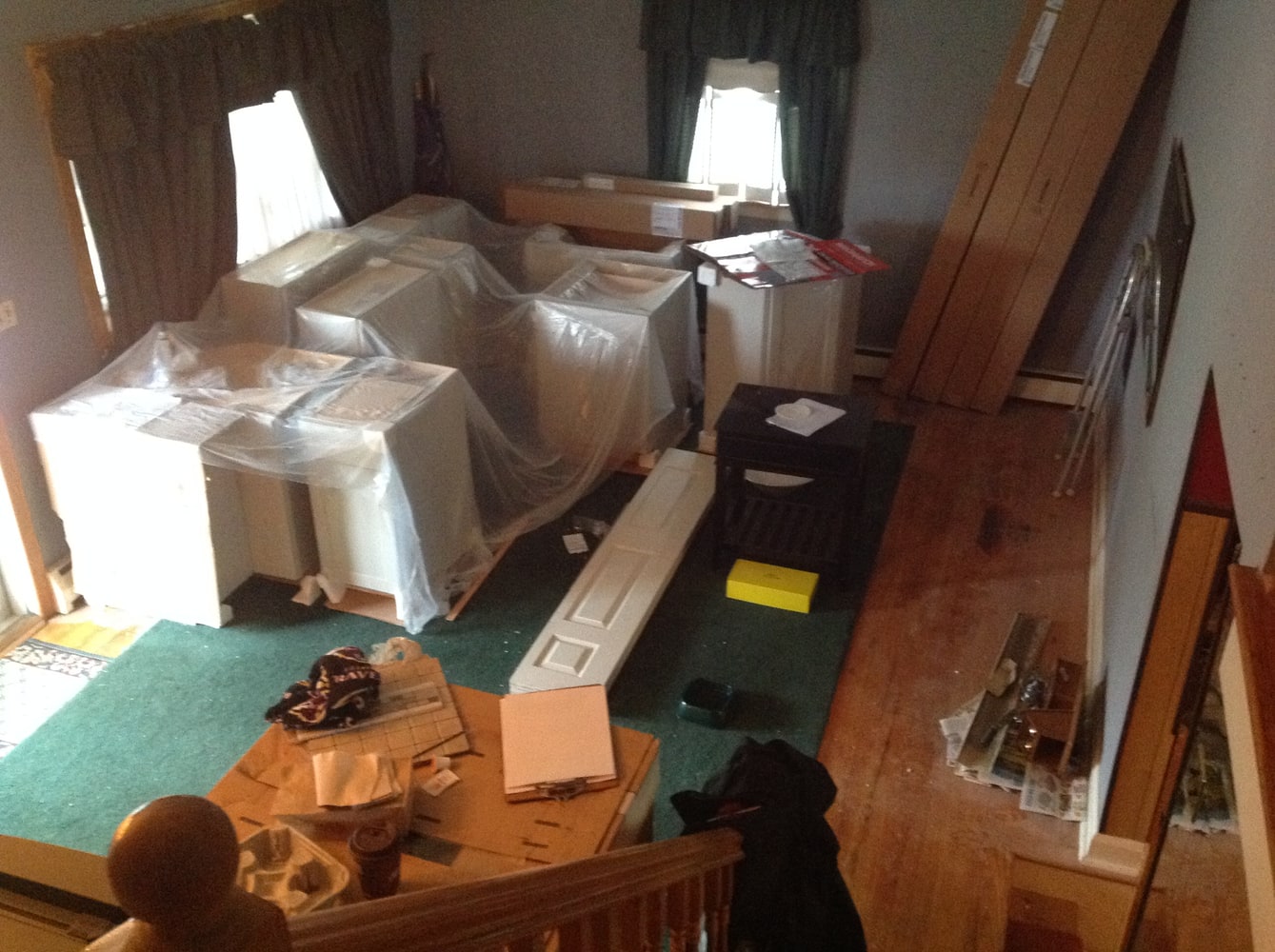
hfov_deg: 52.7
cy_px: 476
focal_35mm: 35
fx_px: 1287
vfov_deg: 40.6
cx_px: 638
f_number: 2.4
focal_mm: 4.28
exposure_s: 1/15
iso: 640
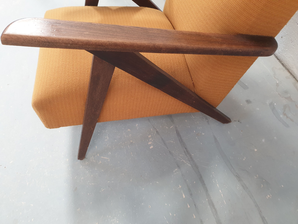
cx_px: 149
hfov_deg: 67.3
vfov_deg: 53.1
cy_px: 112
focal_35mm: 26
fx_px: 224
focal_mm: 4.3
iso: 250
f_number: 2.4
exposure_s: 1/29
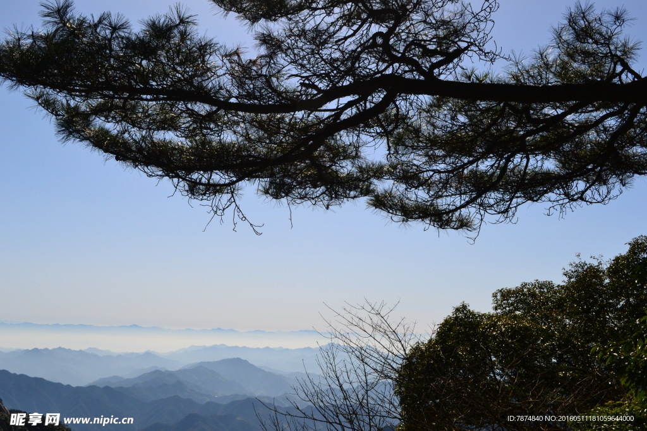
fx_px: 755
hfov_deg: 46.4
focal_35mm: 42
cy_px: 216
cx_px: 324
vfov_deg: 31.9
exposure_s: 1/500
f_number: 11
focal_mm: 28
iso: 360
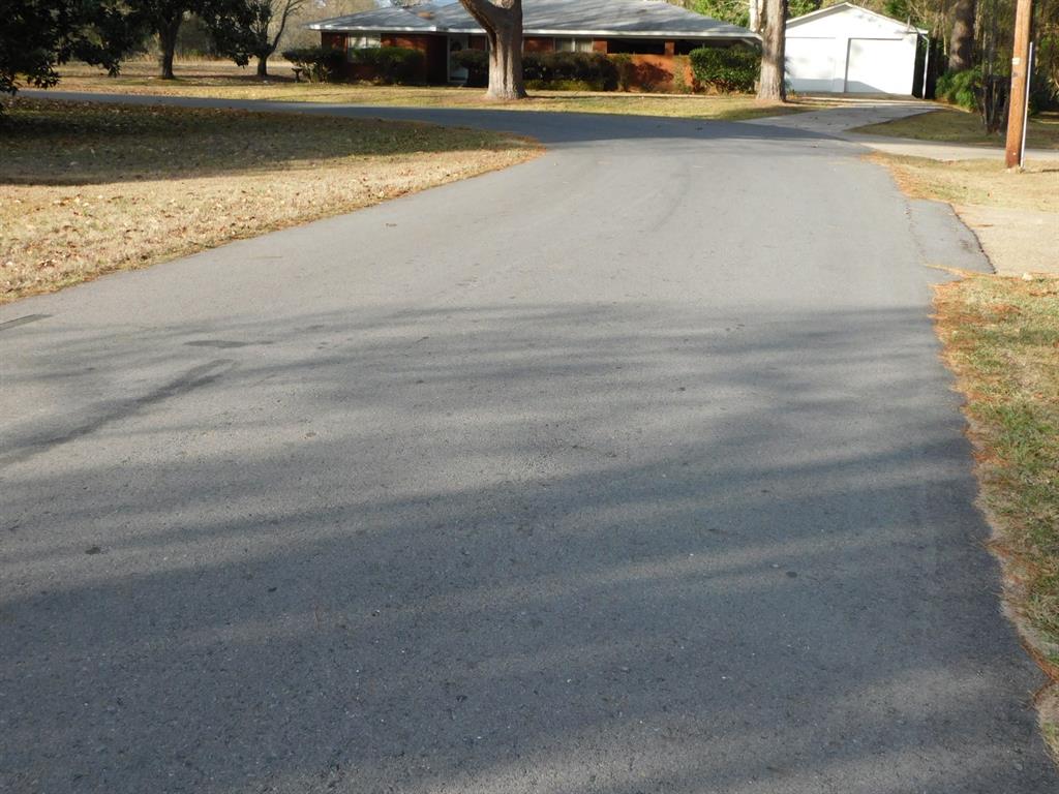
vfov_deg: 36.0
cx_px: 530
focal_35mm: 40
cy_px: 397
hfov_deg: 46.8
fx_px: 1224
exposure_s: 1/320
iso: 125
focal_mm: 7.1
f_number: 3.6
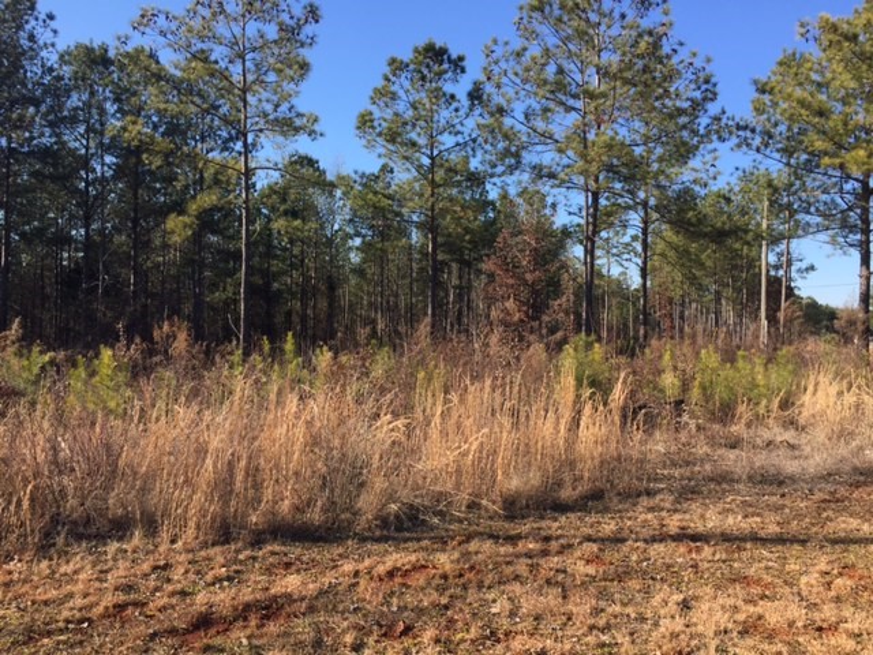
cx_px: 436
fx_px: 731
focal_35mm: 29
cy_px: 328
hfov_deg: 61.7
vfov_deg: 48.2
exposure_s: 1/964
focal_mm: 4.15
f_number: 2.2
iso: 32
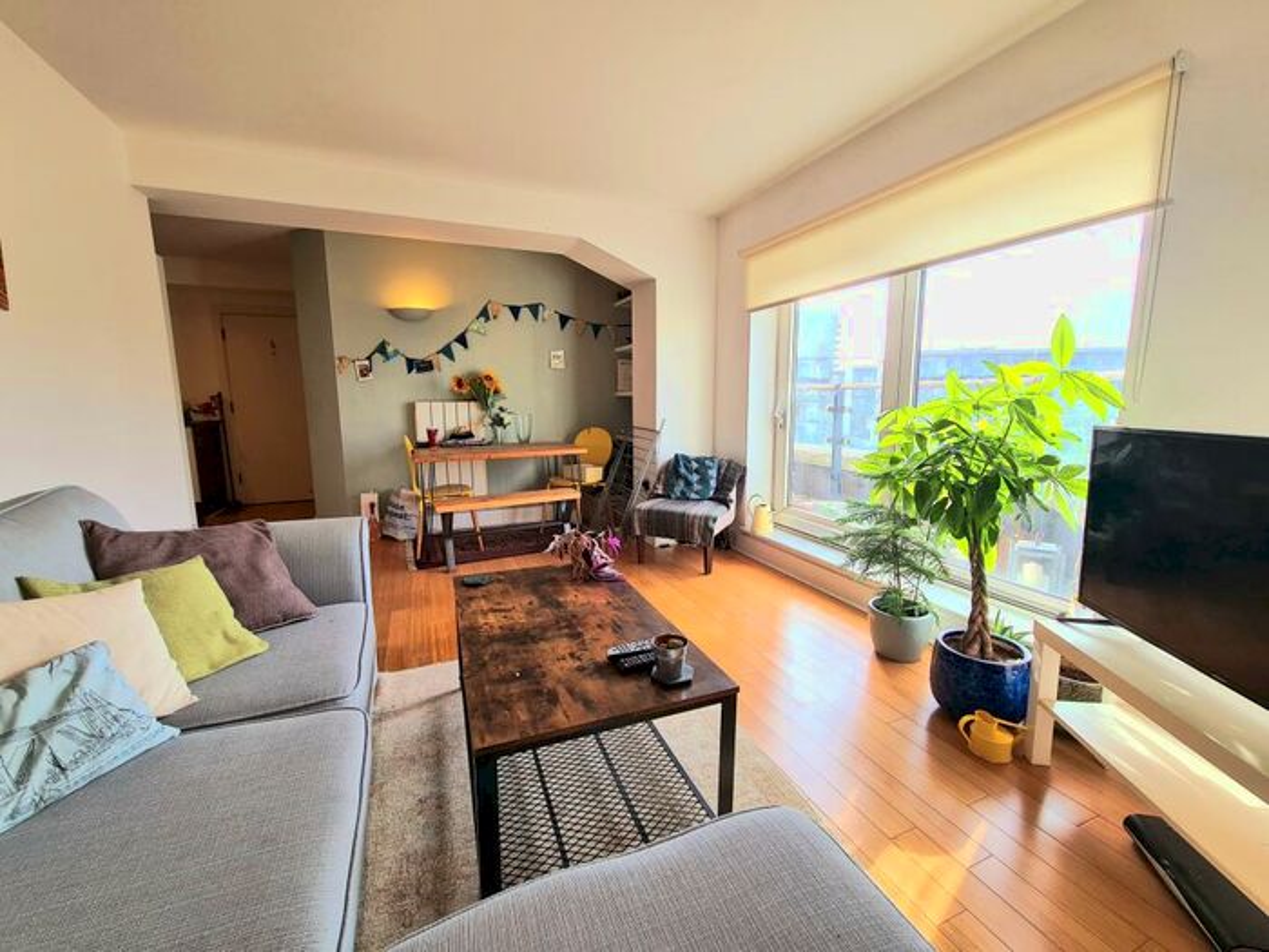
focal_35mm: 13
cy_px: 476
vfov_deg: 89.9
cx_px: 634
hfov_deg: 106.2
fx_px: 477
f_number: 2.2
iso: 64
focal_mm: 2.22
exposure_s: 1/116
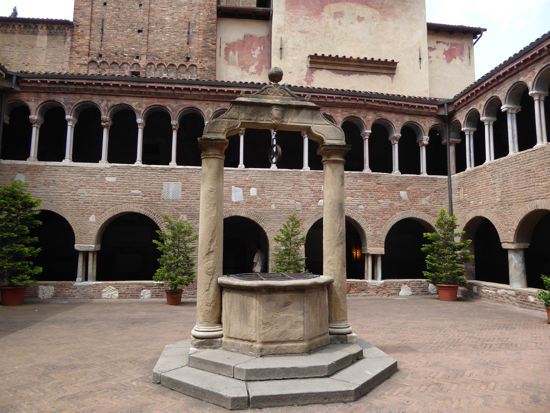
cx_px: 275
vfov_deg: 54.9
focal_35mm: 25
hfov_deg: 69.4
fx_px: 397
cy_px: 206
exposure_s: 1/320
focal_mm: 4.3
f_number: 3.3
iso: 80
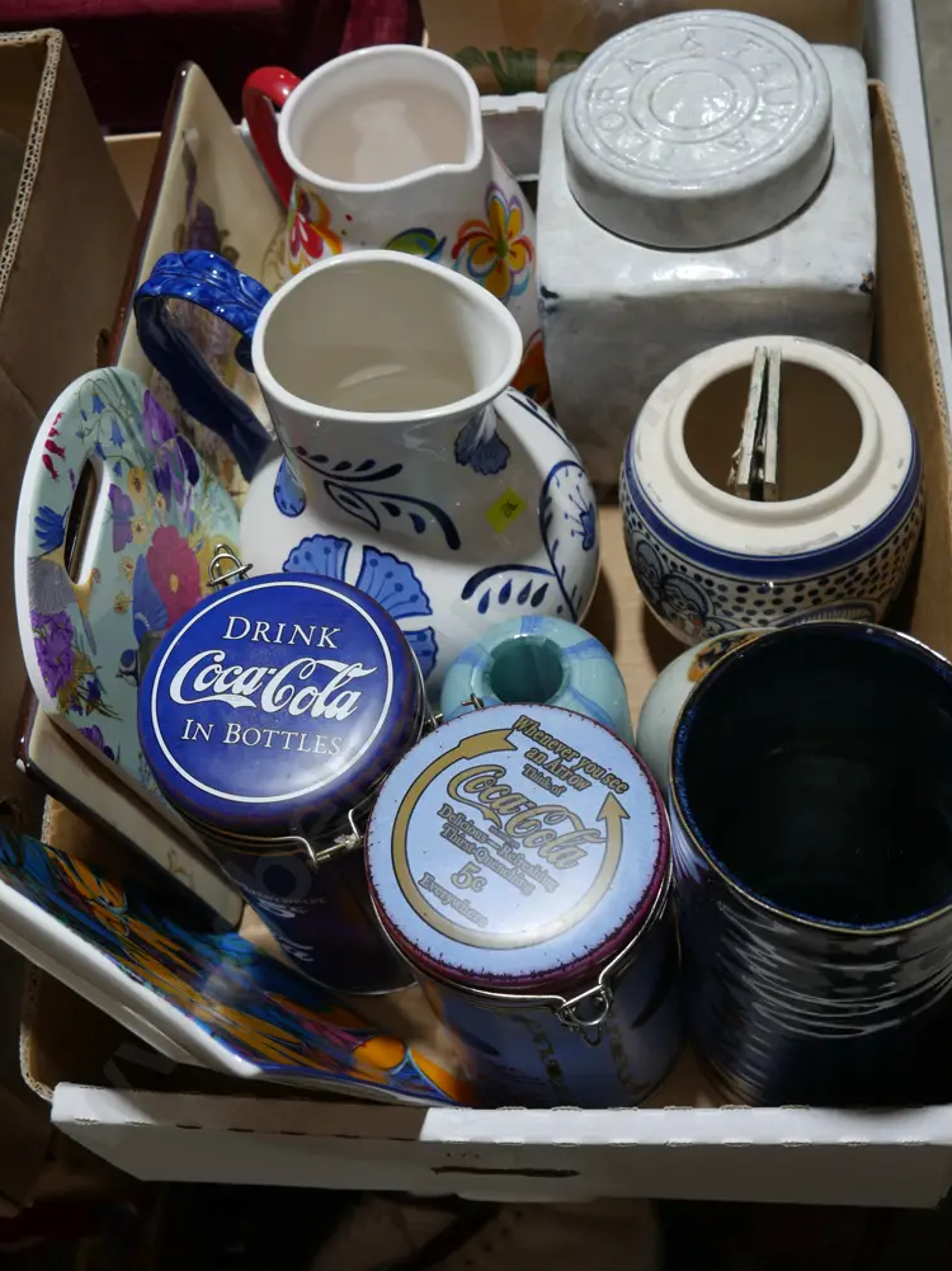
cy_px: 625
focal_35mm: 43
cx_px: 470
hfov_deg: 33.6
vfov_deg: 43.9
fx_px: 1578
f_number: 4.6
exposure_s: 1/80
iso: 200
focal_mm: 21
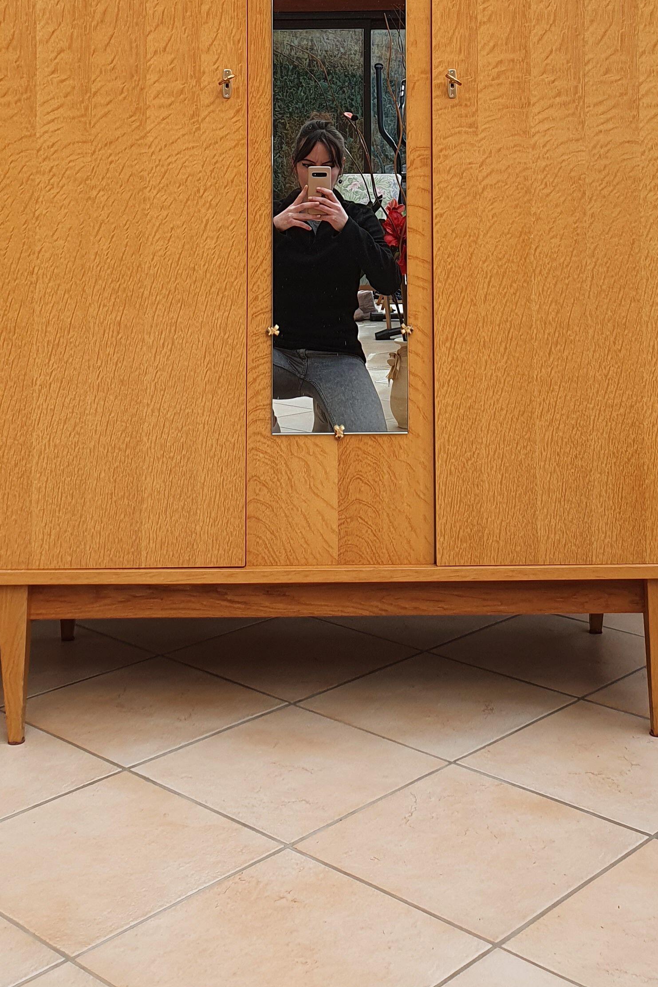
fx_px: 1344
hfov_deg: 27.5
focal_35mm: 49
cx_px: 337
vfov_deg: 38.3
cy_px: 146
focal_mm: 4.32
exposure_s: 1/296
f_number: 2.4
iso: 50
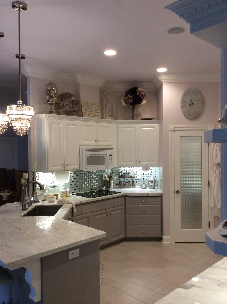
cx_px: 114
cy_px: 152
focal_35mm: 33
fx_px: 289
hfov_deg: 42.8
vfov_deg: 55.4
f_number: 2.4
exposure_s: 1/24
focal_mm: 3.3
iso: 64
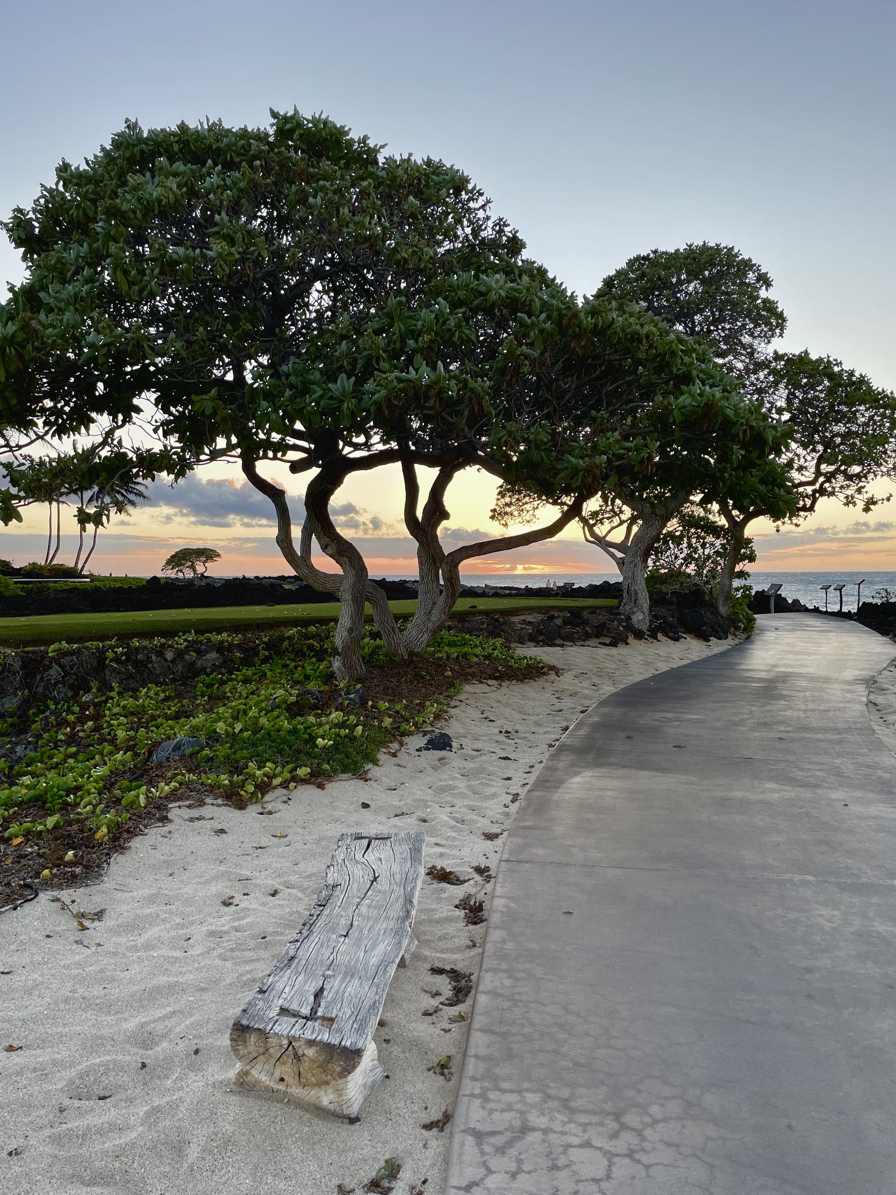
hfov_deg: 53.1
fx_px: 897
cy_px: 598
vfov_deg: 67.3
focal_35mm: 26
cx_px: 448
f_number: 1.6
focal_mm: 4.2
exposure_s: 1/235
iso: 32
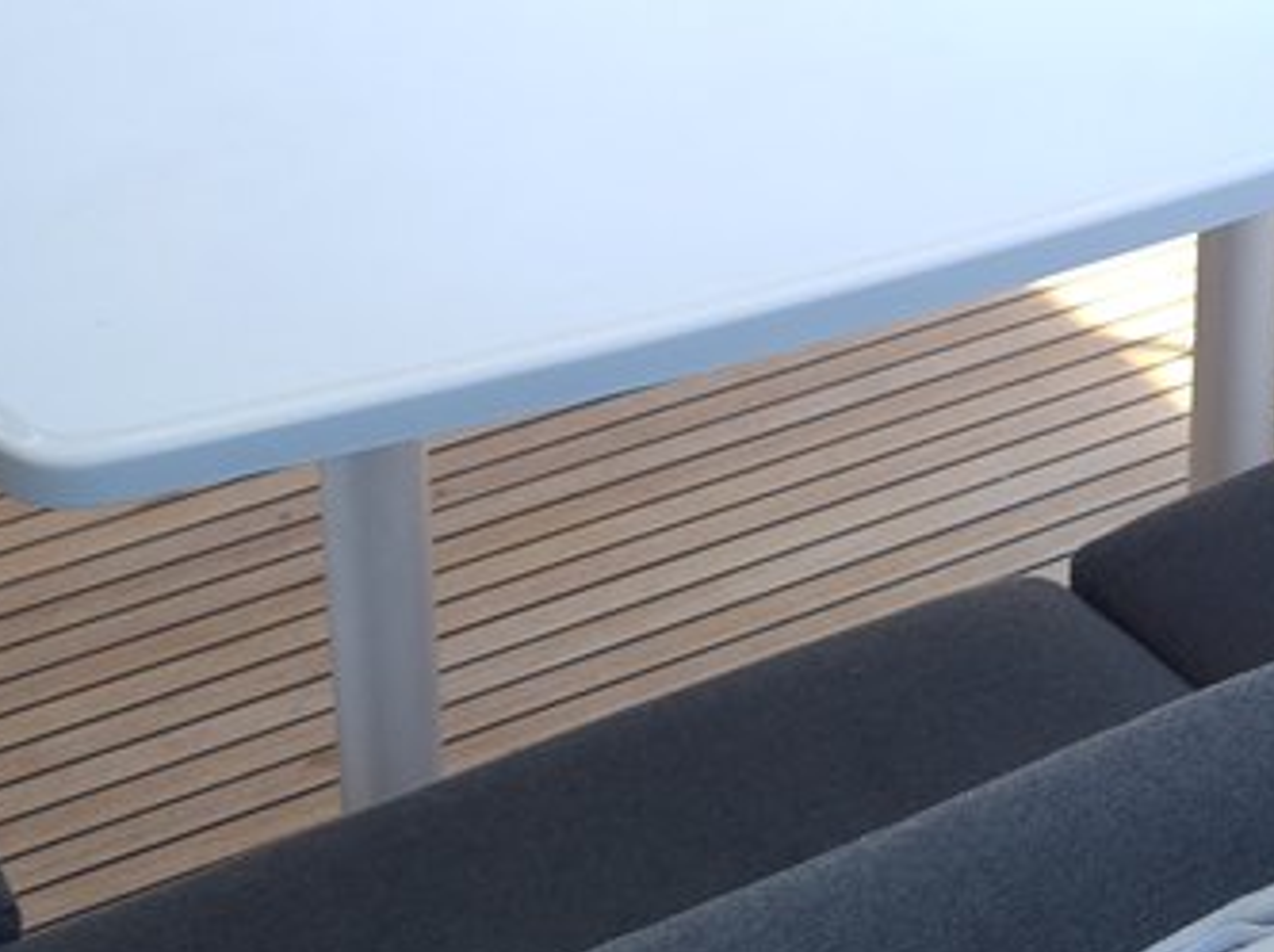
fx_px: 3162
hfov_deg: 22.6
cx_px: 914
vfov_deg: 16.3
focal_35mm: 86
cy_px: -262
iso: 50
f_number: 1.8
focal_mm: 5.4
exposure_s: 1/329
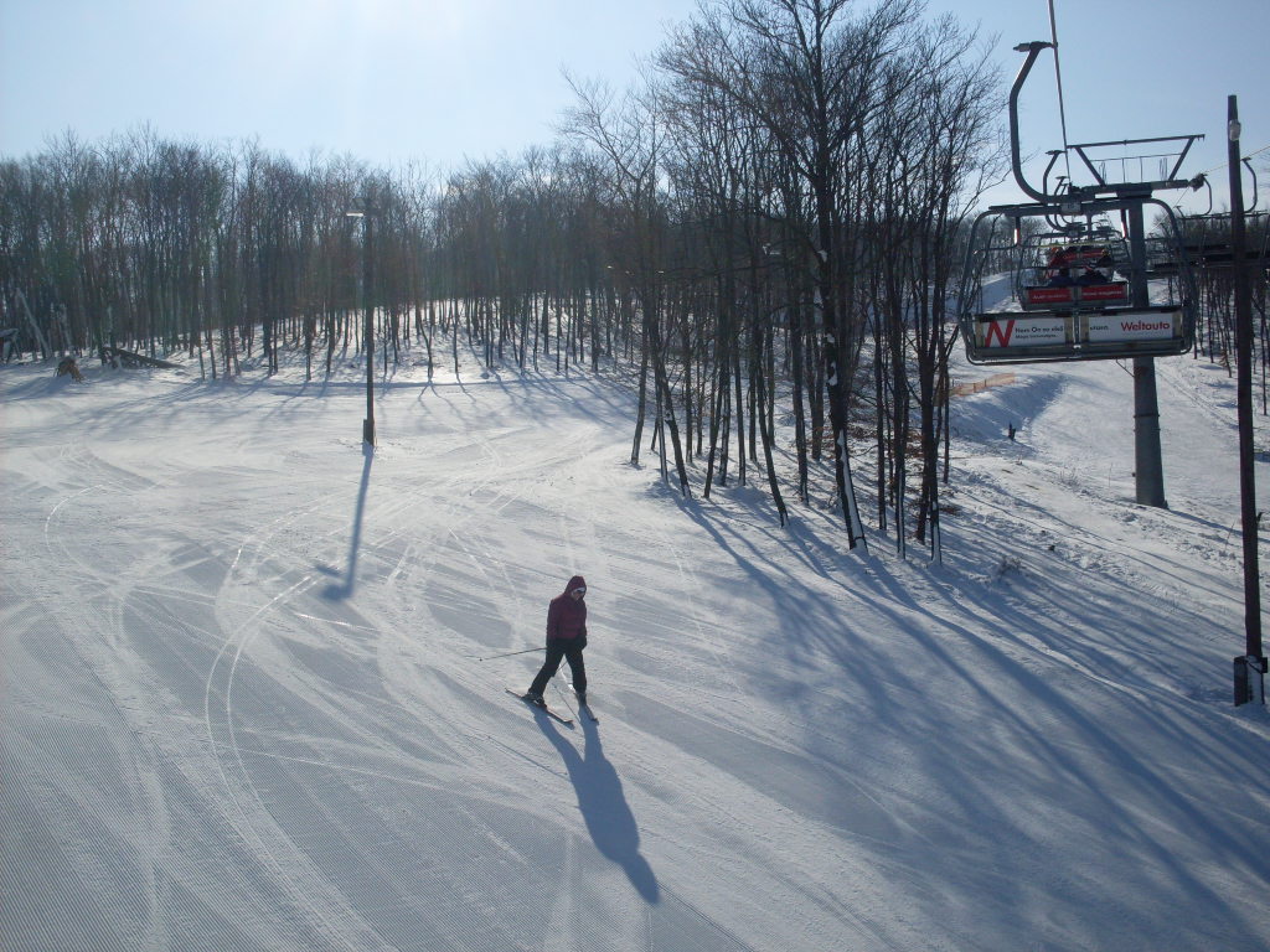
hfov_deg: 49.0
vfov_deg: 37.7
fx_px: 1394
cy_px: 476
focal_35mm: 38
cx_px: 635
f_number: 8.4
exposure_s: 1/750
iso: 80
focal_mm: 6.3
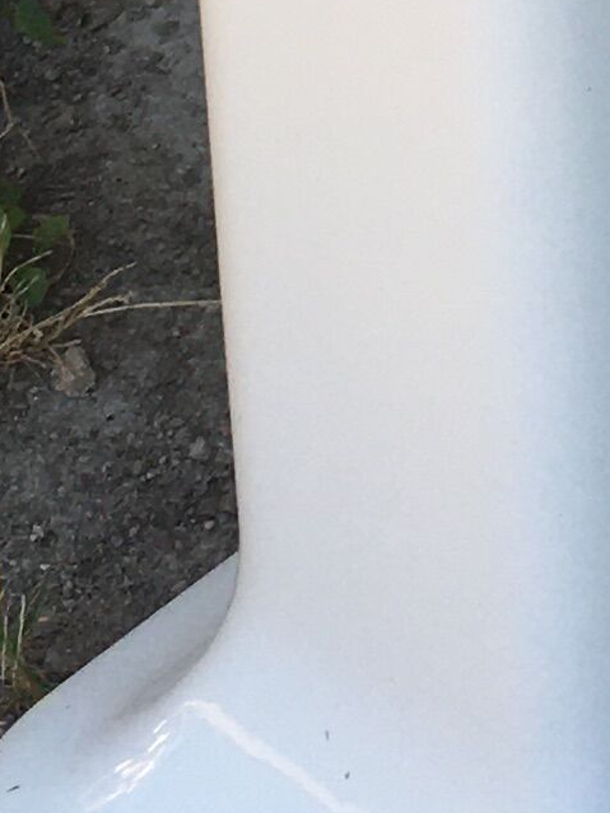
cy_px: -810
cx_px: 653
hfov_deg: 8.1
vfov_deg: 10.0
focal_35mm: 183
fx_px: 4301
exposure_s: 1/301
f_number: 2.2
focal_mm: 4.15
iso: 25
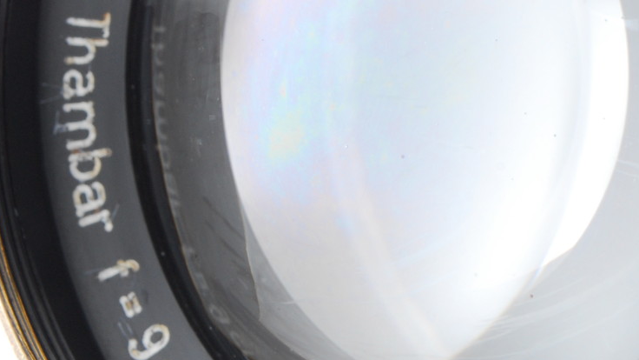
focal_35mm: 188
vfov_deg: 6.4
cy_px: 90
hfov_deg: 11.4
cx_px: 466
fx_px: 3188
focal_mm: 55
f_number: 18
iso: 320
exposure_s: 1/100
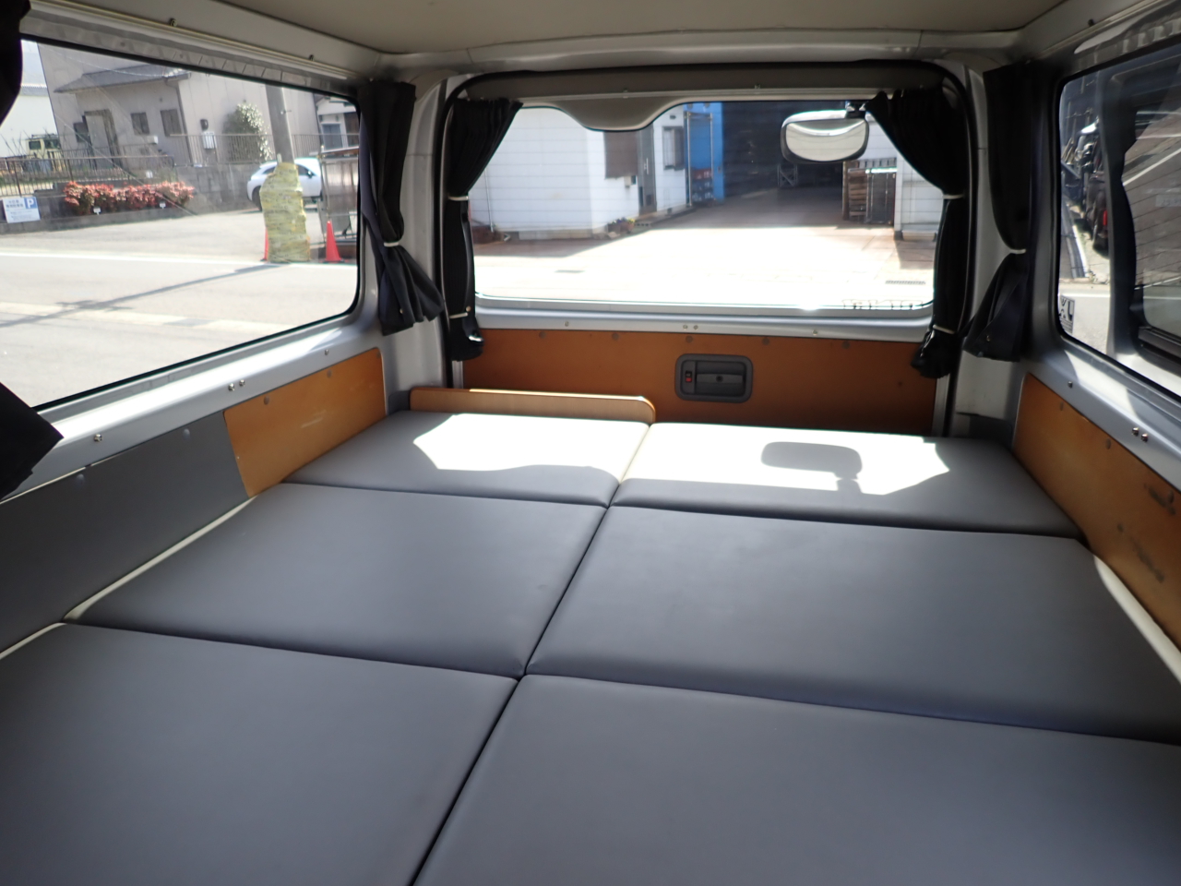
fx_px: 853
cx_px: 590
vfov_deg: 54.9
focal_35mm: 25
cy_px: 443
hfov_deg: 69.4
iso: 100
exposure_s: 1/160
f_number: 2
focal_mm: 4.5
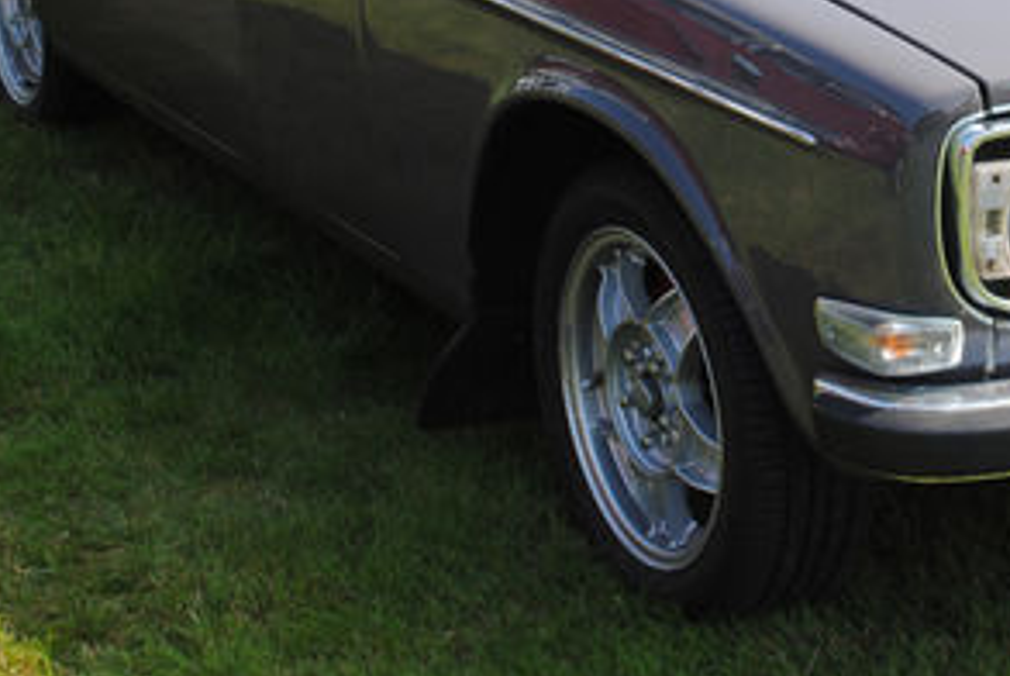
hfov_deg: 19.1
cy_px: 41
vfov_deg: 12.9
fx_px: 2949
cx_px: 896
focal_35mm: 105
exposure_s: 1/160
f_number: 6.3
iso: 100
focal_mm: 32
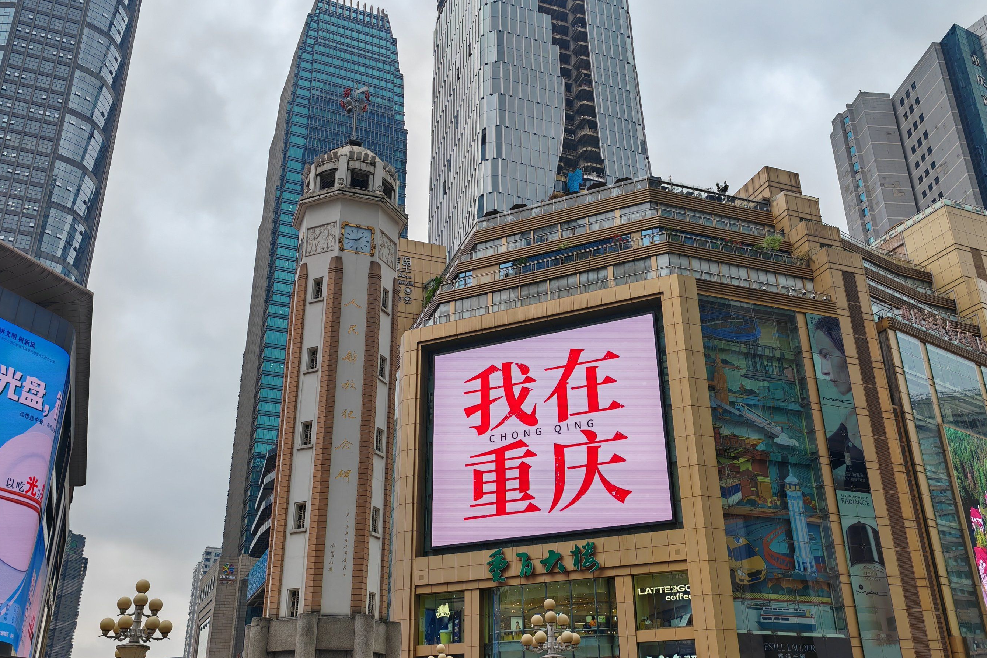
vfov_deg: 37.8
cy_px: 335
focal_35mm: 35
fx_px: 959
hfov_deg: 54.4
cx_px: 499
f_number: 1.9
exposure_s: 1/455
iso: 50
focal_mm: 6.12
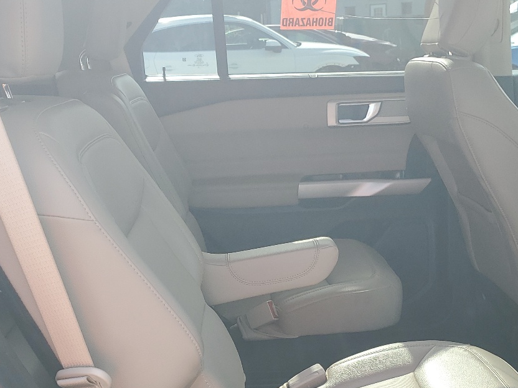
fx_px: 748
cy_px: 305
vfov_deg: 28.5
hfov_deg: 38.1
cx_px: 230
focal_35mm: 50
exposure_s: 1/435
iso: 50
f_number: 1.5
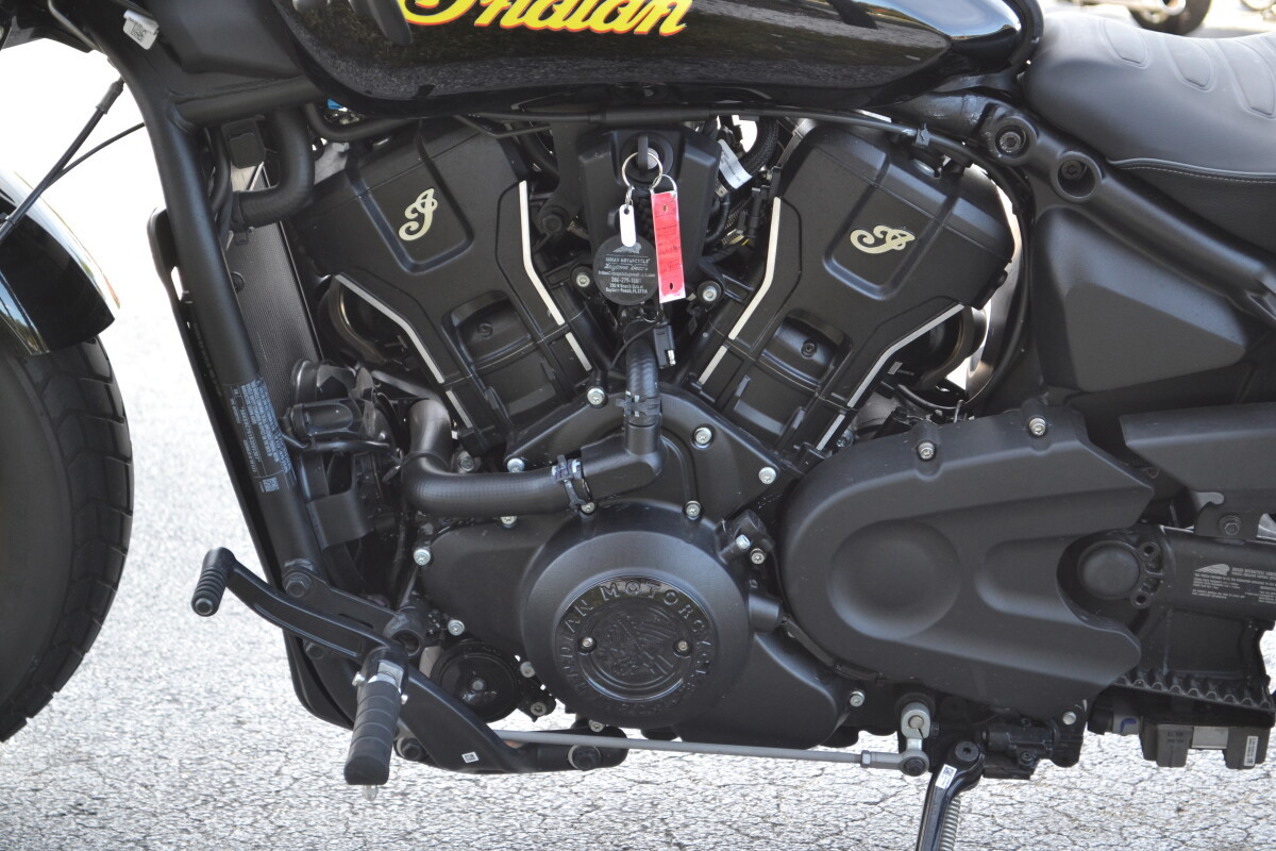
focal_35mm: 82
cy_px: 426
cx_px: 638
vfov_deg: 16.6
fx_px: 2924
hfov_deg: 24.6
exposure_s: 1/80
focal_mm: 55
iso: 400
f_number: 5.6
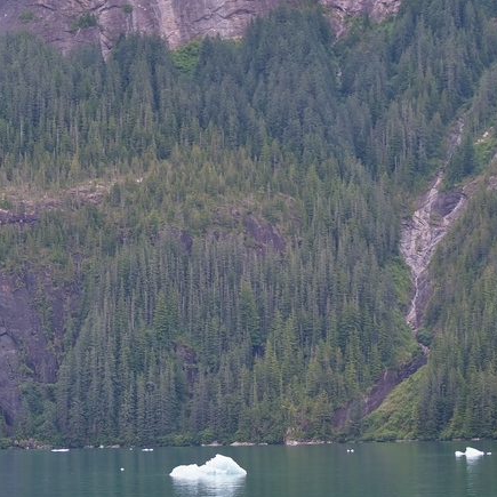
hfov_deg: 10.0
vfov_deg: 10.0
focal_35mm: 175
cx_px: 199
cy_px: 66
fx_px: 2843
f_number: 4.5
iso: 110
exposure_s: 1/160
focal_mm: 70
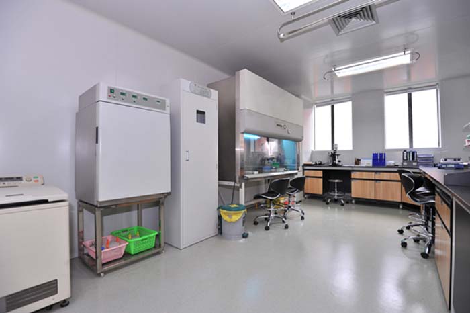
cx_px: 235
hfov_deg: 96.8
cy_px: 156
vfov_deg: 73.7
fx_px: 209
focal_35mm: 16
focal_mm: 16
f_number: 5
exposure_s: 1/50
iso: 400
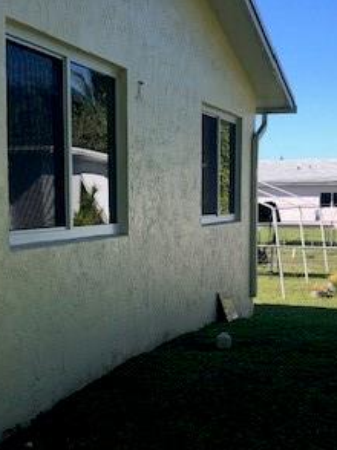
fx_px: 793
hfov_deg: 24.0
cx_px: 150
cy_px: 266
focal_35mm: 61
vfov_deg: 31.6
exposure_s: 1/883
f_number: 1.8
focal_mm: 3.99
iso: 20
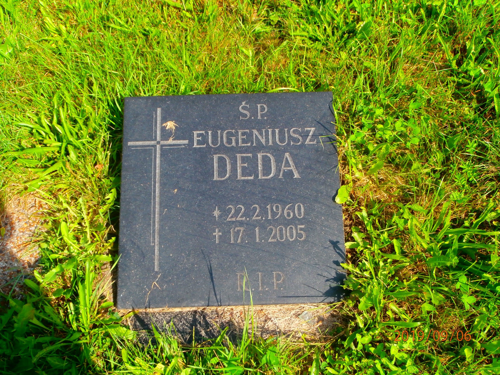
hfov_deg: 49.0
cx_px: 250
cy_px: 188
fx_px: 549
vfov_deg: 37.7
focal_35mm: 38
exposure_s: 1/250
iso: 100
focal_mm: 6.67
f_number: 3.9
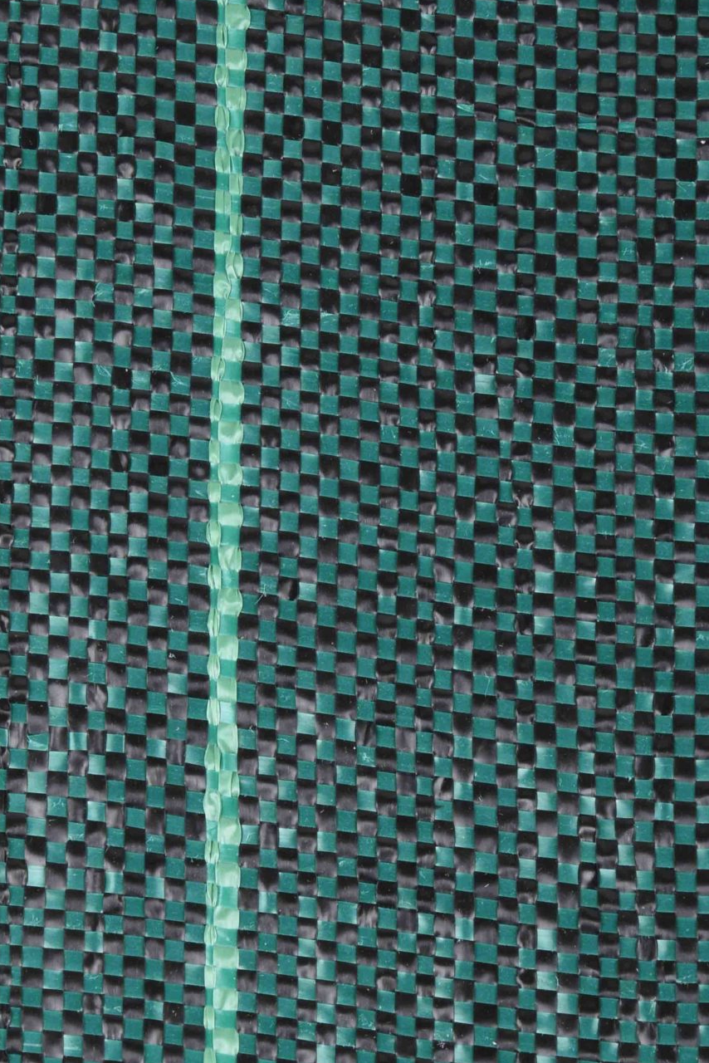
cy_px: 615
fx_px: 9300
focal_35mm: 315
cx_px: 229
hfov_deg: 4.4
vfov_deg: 6.5
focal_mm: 105
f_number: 14
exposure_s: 1/250
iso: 100
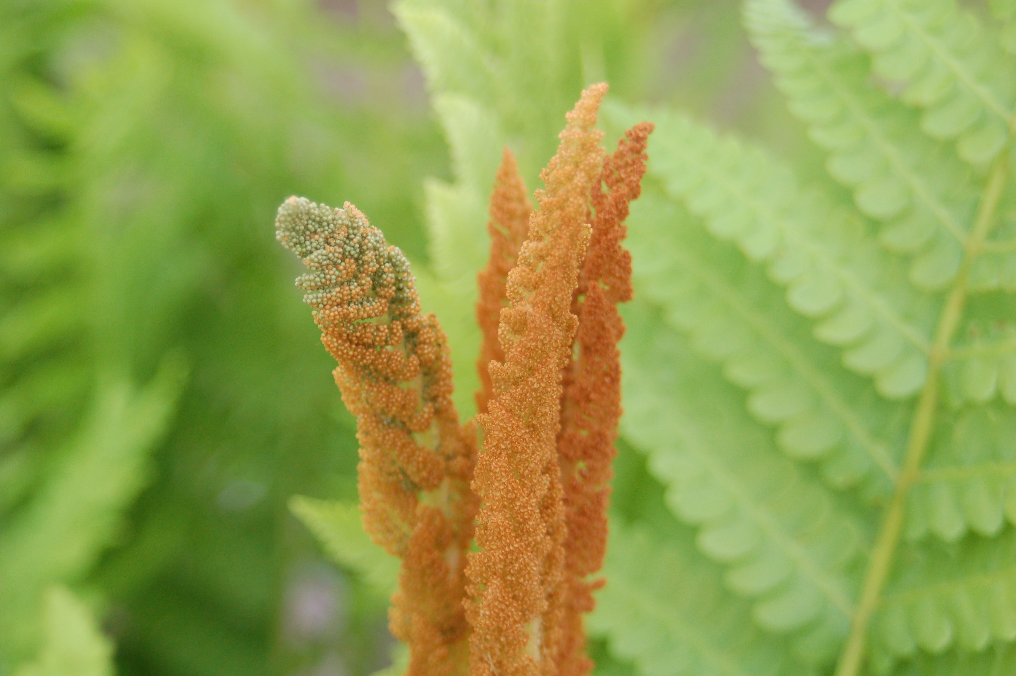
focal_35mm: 105
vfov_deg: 13.0
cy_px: 338
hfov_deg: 19.5
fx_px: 2961
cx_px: 508
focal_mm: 70
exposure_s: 1/125
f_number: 4.5
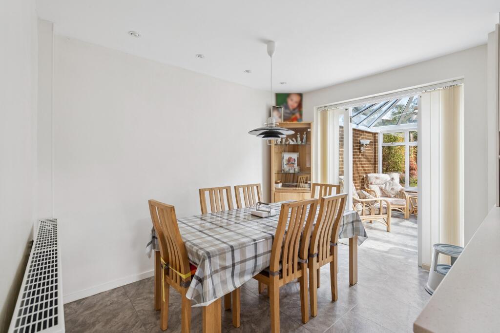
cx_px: 250
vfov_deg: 73.8
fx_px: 222
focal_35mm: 16
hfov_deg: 96.7
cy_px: 166
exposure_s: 1/25
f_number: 5.6
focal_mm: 16
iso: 320
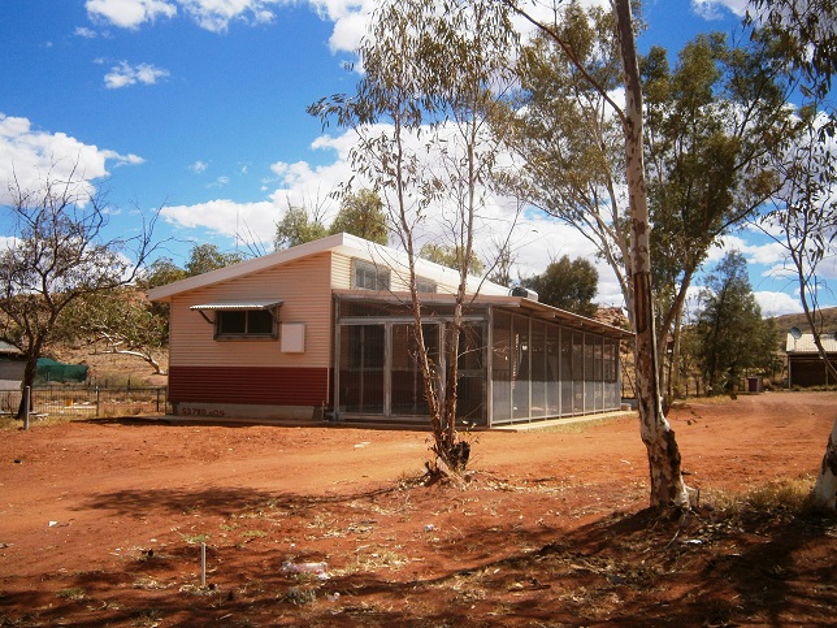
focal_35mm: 36
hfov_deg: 51.4
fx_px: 870
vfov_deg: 39.7
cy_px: 314
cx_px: 418
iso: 80
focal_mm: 6.4
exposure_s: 1/1600
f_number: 3.1
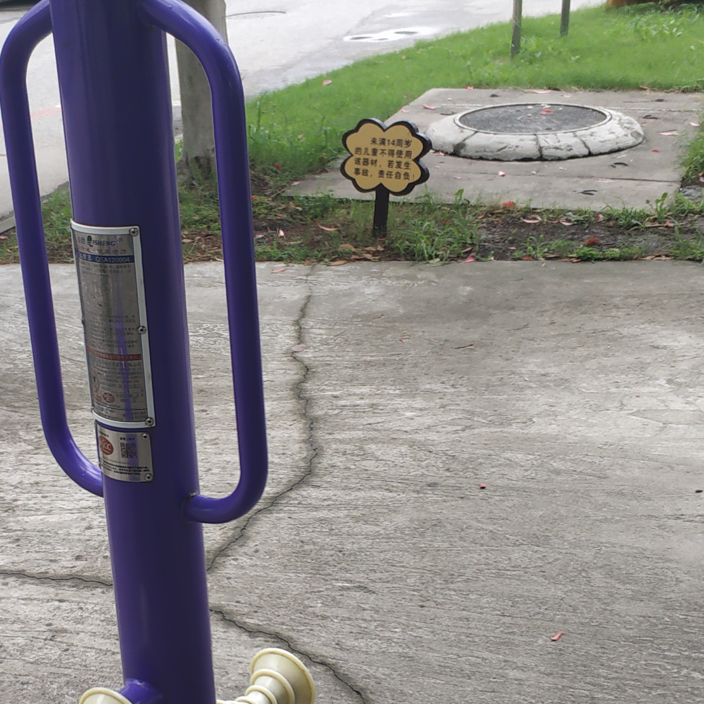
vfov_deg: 28.9
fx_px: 1358
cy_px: 470
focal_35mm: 59
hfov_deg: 28.7
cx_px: 178
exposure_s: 1/142
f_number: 1.8
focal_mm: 3.82
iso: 100
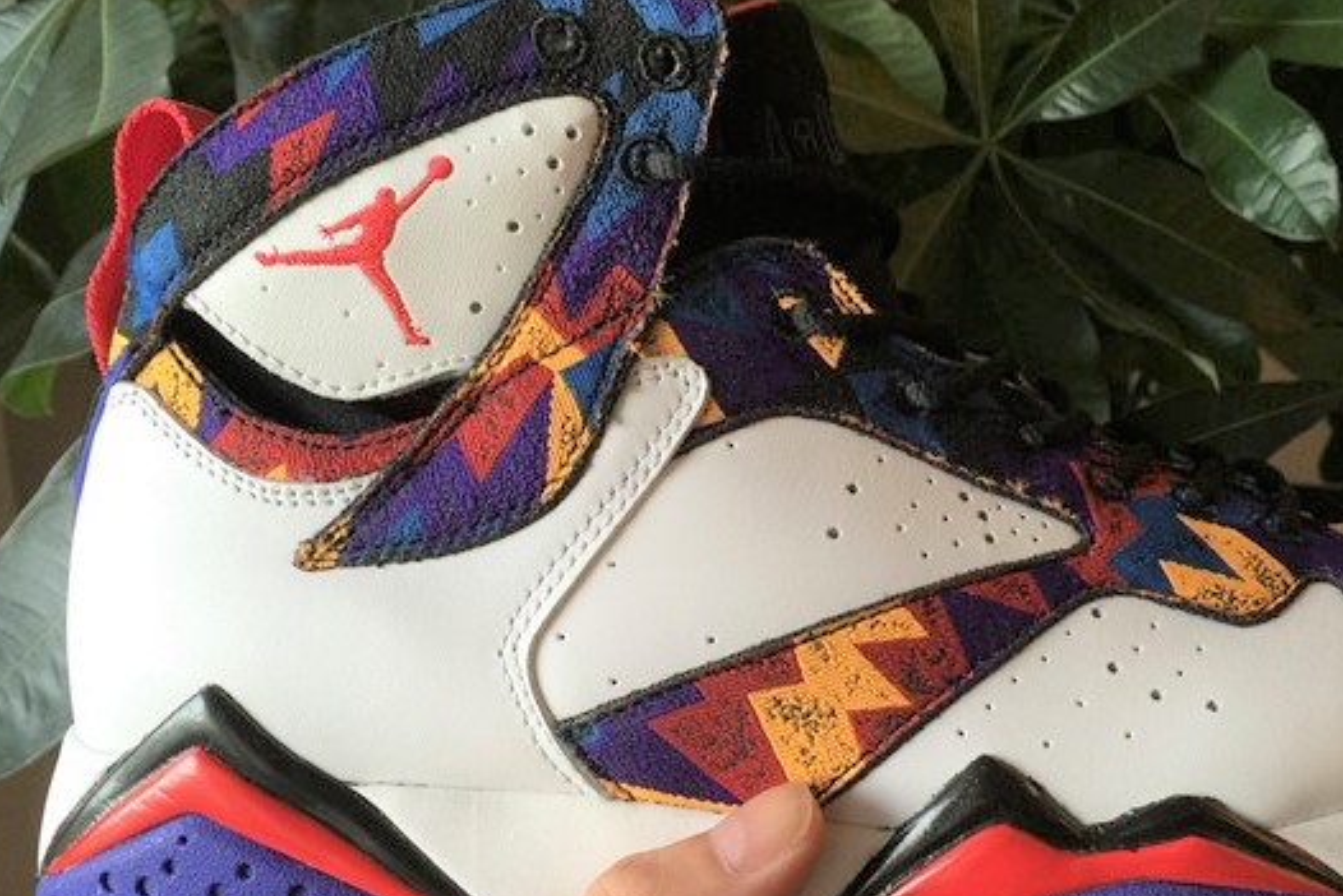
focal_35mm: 43
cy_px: 505
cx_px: 837
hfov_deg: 45.1
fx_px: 1604
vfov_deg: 31.2
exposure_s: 1/30
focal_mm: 4.15
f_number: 2.2
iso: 40
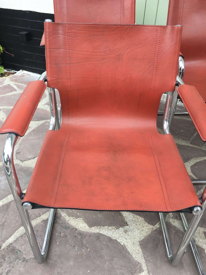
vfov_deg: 61.7
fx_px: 230
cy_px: 138
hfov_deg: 48.2
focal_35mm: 29
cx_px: 103
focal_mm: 4.15
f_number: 2.2
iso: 25
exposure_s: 1/283
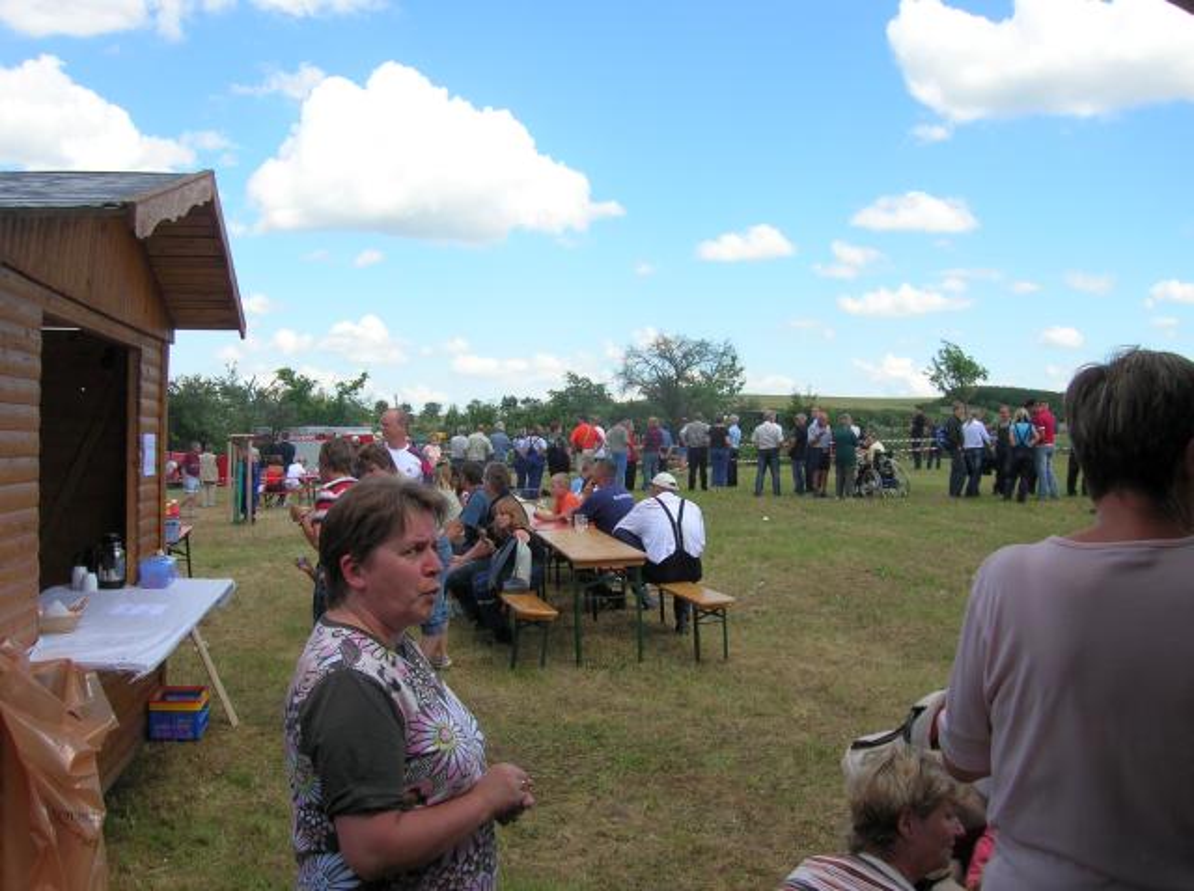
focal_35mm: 34
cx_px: 597
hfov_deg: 54.0
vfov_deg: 41.7
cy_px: 446
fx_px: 1171
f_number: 4.9
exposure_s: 1/260
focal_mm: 5.7
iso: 50
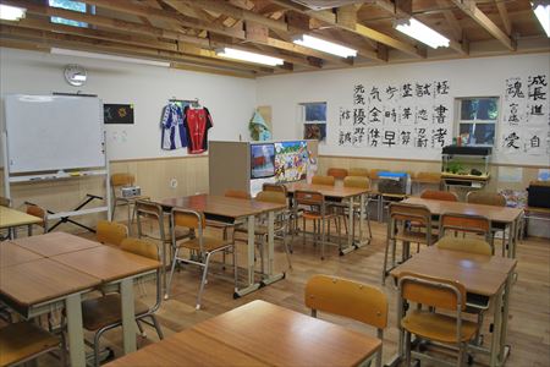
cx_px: 275
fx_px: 412
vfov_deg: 47.9
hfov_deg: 67.4
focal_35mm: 27
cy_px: 184
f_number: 3.5
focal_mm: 18
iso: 200
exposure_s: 1/50
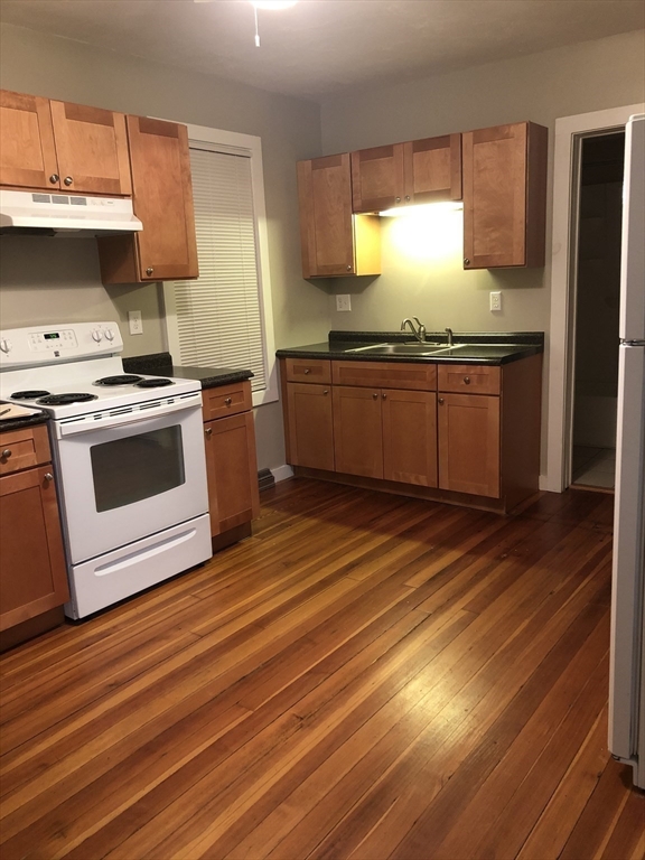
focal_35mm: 28
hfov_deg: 49.7
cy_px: 430
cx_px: 322
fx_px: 696
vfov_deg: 63.4
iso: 80
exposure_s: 1/7
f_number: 1.8
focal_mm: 3.99
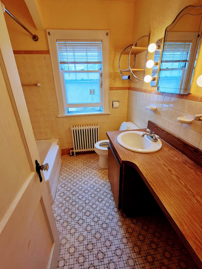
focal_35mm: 16
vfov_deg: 94.5
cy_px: 138
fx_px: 124
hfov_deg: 78.1
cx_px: 100
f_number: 2.2
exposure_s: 1/60
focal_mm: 1.74
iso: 100
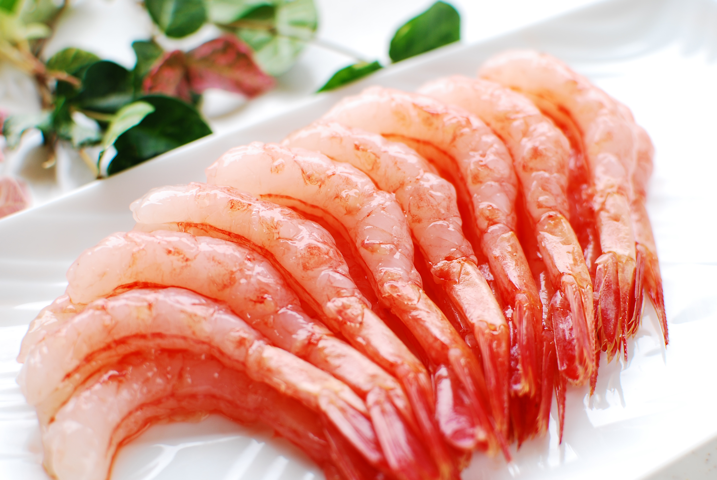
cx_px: 358
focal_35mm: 52
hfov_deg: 37.8
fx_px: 1047
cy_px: 240
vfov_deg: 25.8
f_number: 3.5
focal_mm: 35
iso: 100
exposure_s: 1/6
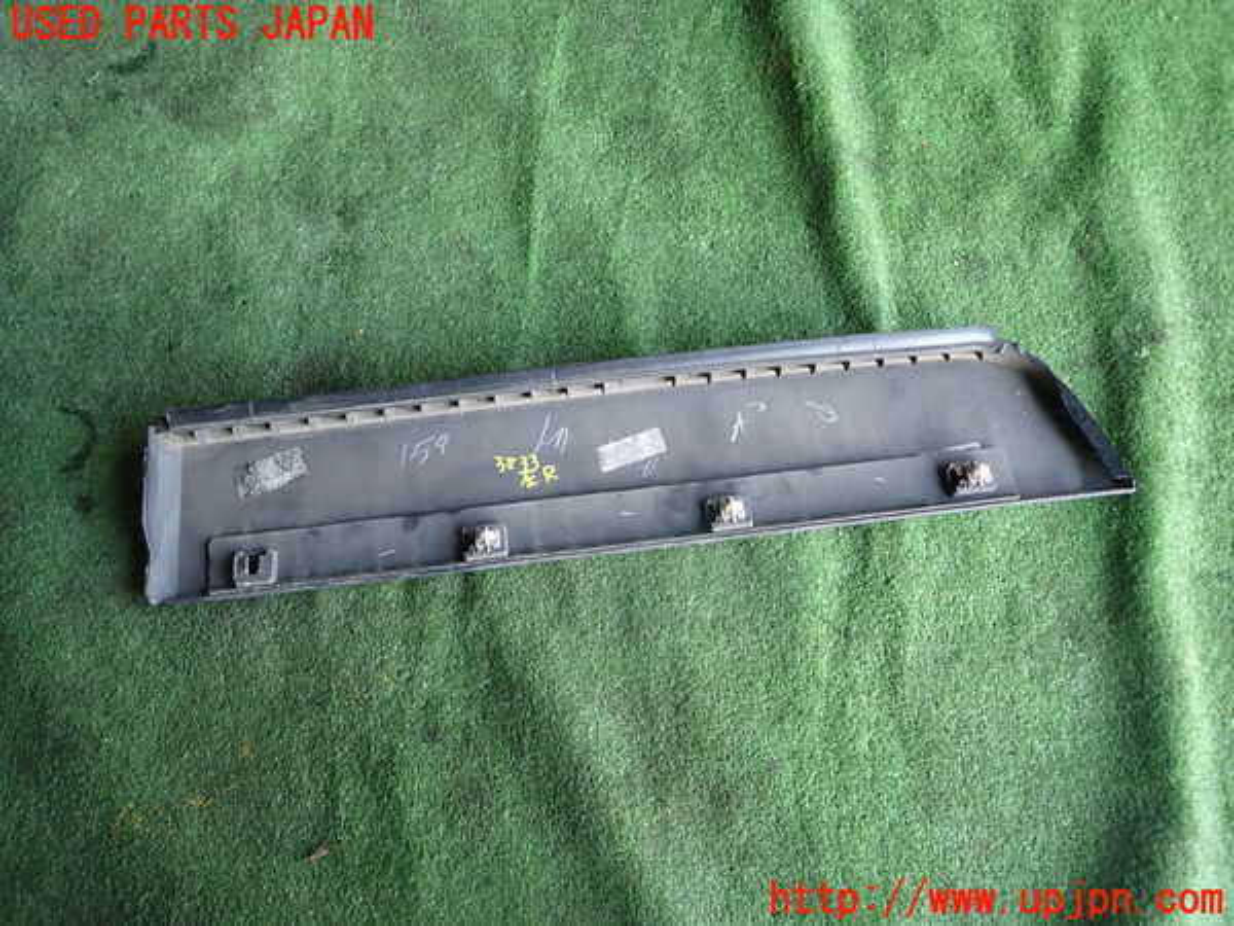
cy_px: 463
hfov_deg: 69.4
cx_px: 617
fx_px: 891
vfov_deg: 54.9
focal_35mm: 25
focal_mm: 4.5
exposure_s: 1/80
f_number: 2
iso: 100
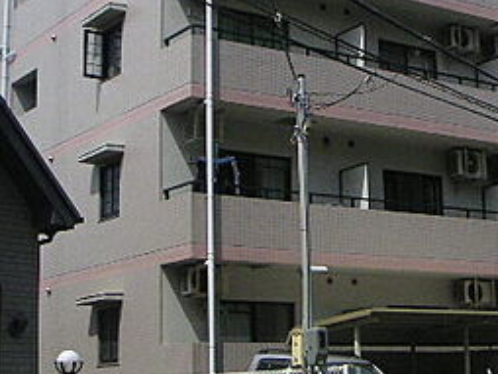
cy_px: 152
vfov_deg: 19.4
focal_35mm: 76
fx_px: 1094
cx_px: 337
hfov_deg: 25.5
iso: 160
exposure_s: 1/750
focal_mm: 6
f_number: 6.7
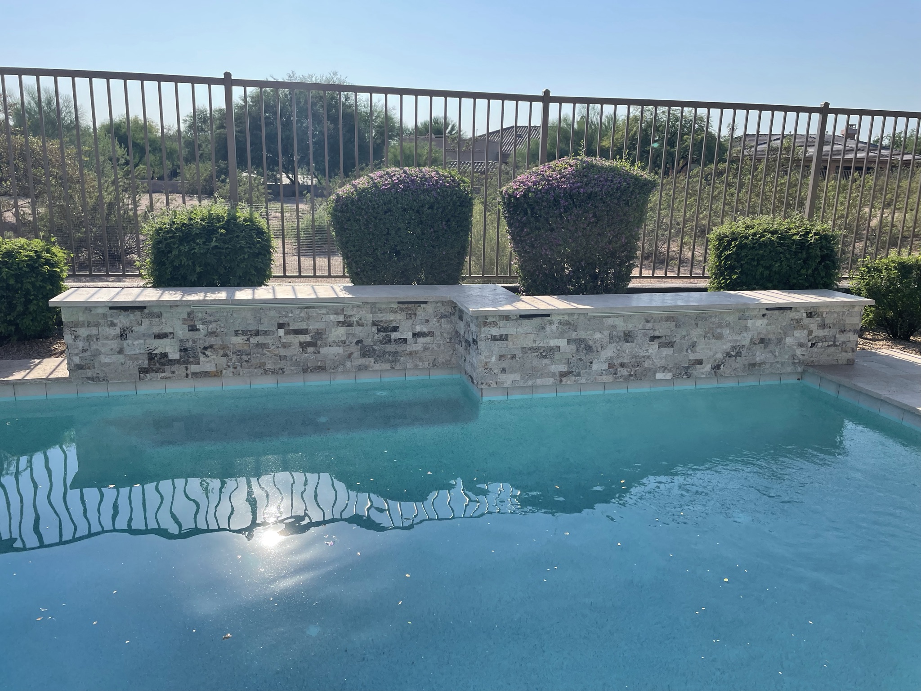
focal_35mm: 26
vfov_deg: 53.1
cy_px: 346
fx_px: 692
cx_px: 460
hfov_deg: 67.3
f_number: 1.6
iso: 32
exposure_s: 1/3300
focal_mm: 4.2
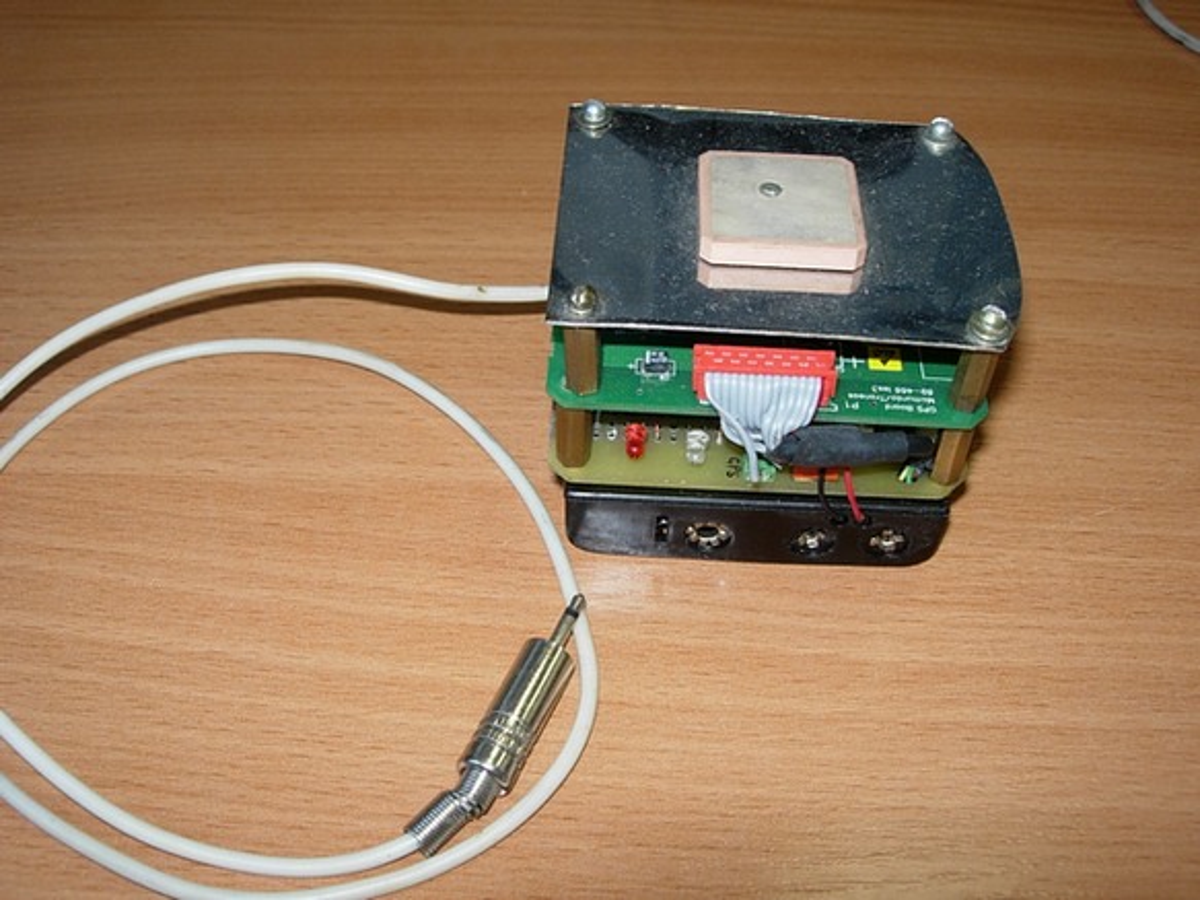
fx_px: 1317
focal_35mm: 38
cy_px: 450
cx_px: 600
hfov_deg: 49.0
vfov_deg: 37.7
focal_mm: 7.8
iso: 79
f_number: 4.8
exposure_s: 1/32
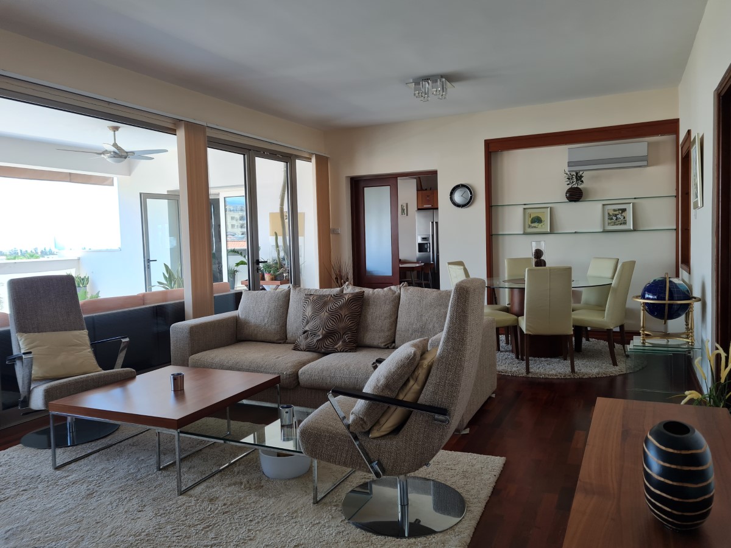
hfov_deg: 67.3
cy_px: 274
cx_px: 366
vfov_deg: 53.1
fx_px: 549
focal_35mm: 26
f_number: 1.8
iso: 50
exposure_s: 1/116
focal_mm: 5.4
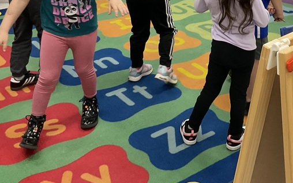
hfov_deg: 32.5
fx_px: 495
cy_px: -8
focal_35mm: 62
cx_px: 212
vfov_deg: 20.2
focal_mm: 3
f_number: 1.8
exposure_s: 1/60
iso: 64
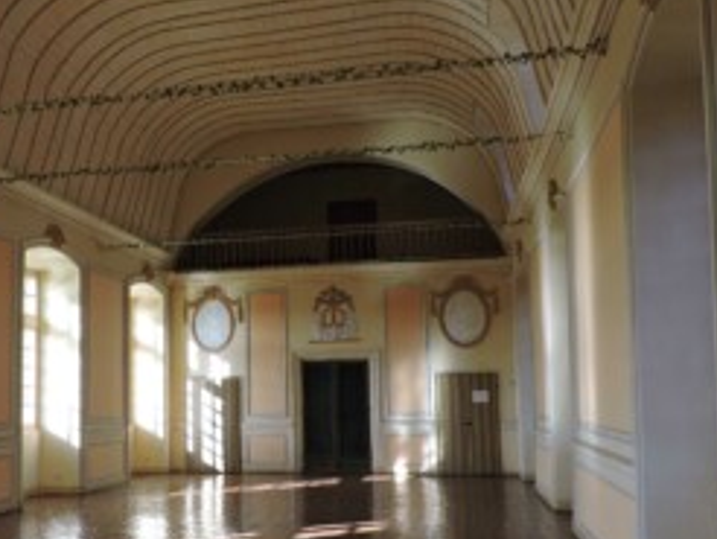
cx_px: 262
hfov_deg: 47.3
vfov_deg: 36.8
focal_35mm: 39
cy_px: 312
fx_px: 809
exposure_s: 1/100
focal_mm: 4.3
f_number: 3
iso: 100
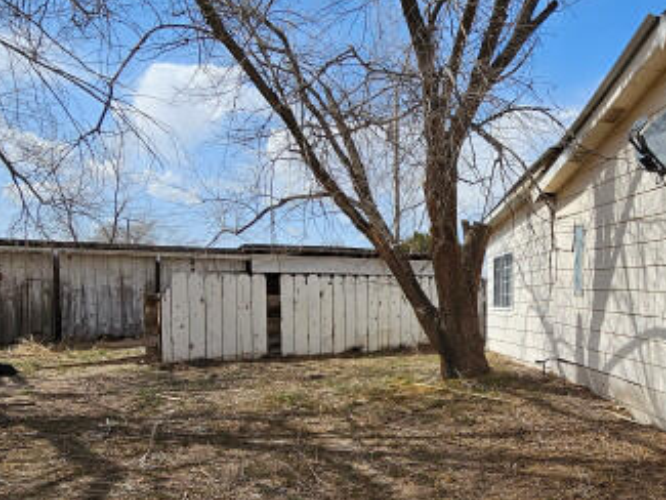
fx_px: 616
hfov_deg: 53.6
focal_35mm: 32
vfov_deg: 43.7
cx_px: 516
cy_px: 326
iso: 50
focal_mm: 2.2
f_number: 2.2
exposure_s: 1/2216
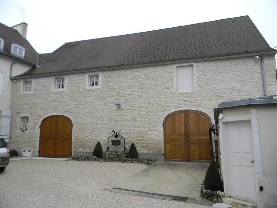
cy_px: 104
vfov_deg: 49.7
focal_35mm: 28
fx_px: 224
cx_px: 138
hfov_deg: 63.4
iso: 80
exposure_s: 1/60.7
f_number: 3.5
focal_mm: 5
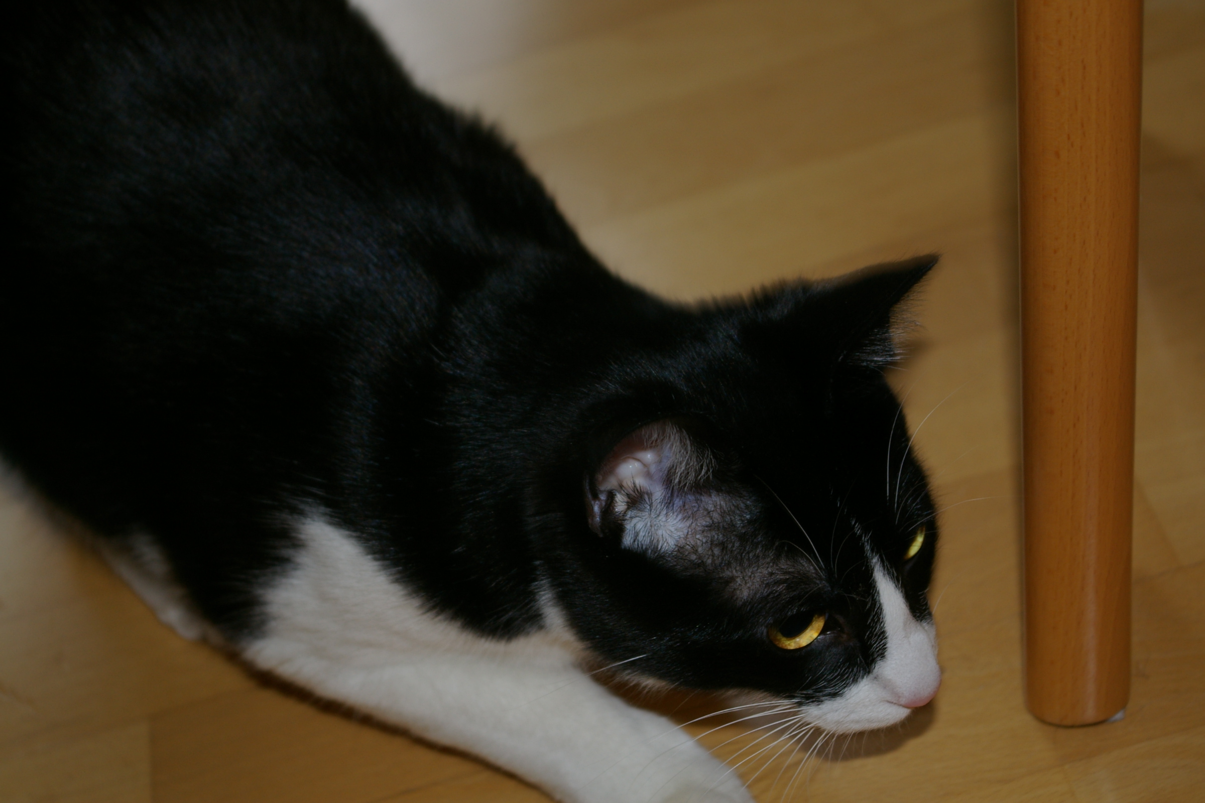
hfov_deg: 24.6
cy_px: 402
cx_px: 602
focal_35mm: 82
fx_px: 2761
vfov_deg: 16.6
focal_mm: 55
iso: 200
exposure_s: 1/60
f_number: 5.6
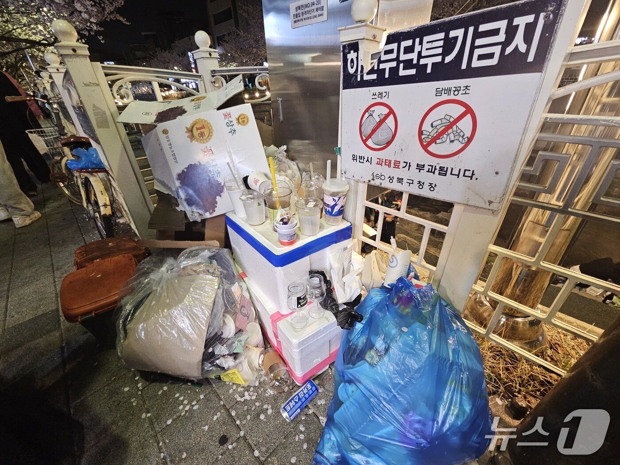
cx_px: 310
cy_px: 232
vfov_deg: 89.9
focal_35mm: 13
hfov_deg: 106.2
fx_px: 233
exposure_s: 1/40
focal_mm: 2.2
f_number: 2.2
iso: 320
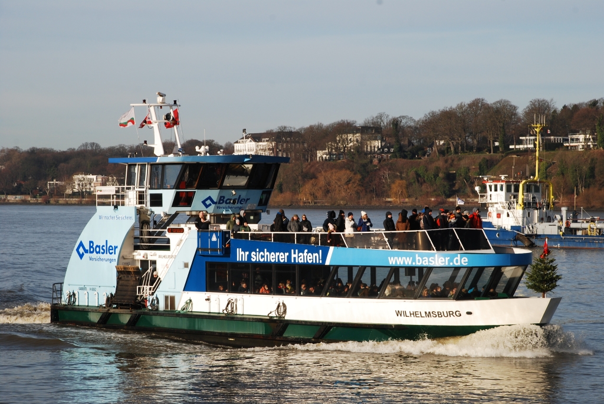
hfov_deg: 16.1
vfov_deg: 10.8
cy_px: 202
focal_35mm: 128
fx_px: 2141
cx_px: 302
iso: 160
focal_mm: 85
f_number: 10
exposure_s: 1/250
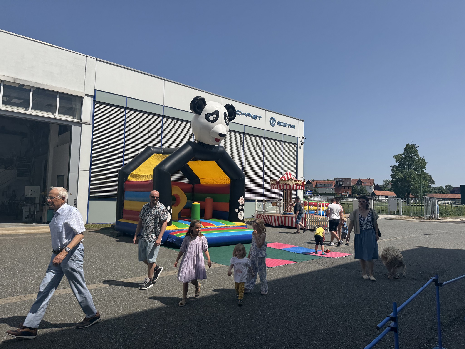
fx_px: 322
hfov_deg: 71.6
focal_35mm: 24
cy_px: 174
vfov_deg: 56.8
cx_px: 232
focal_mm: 6.76
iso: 80
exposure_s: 1/6410
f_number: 1.78
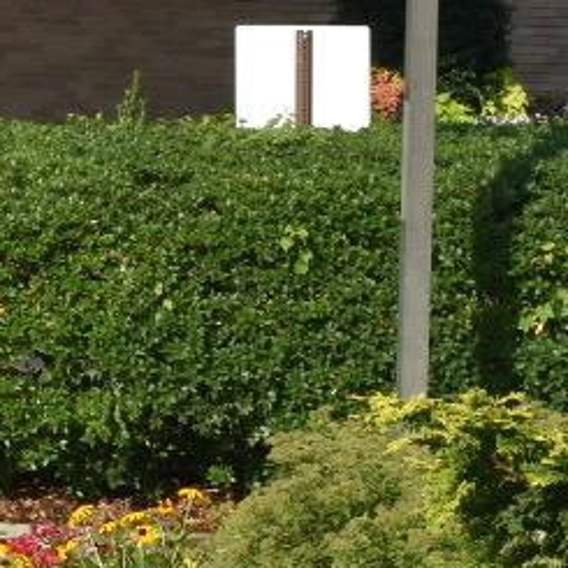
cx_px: -466
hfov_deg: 6.7
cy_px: 39
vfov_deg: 6.9
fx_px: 4697
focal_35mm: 253
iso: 100
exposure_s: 1/200
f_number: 10
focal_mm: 30
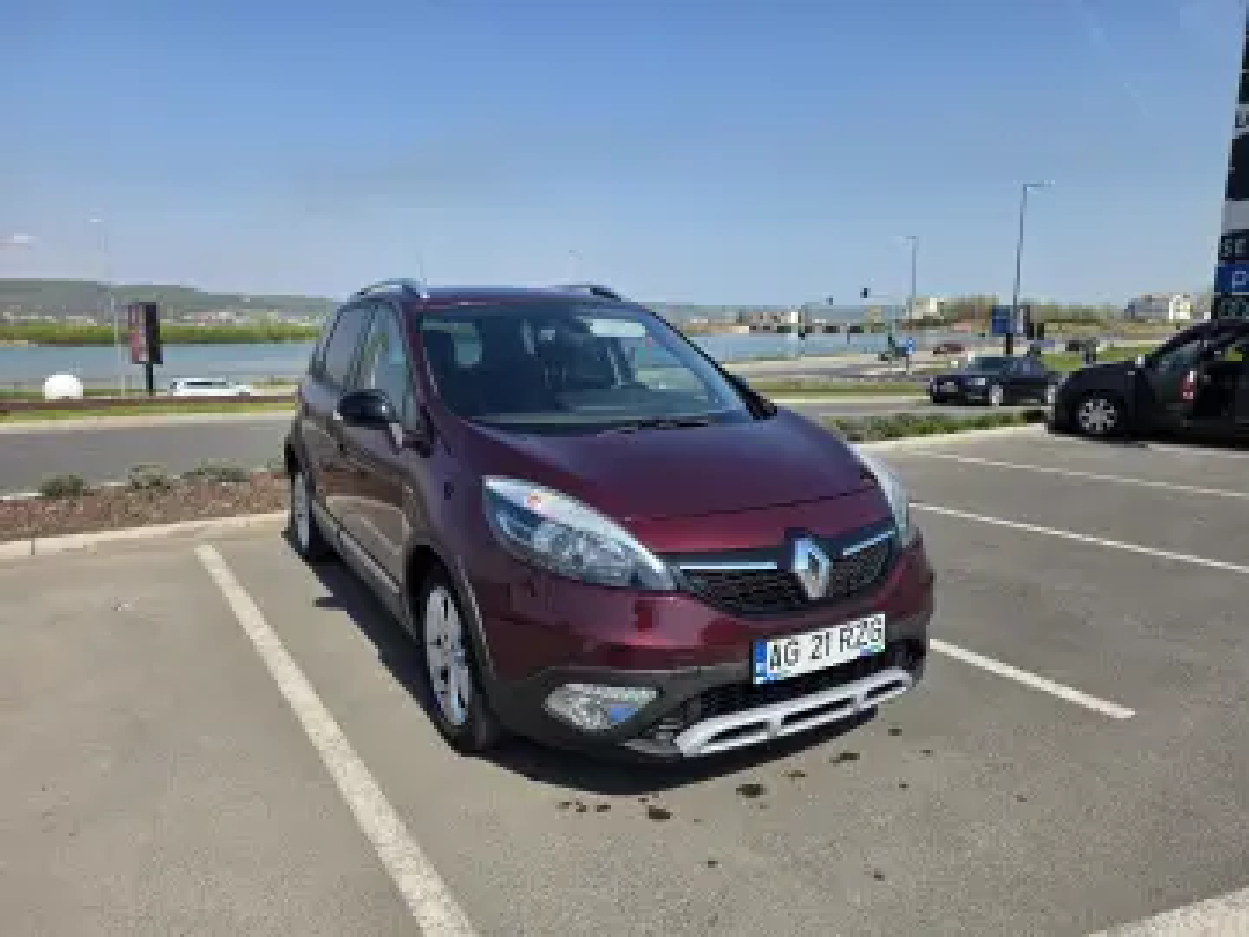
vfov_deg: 58.9
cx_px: 624
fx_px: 830
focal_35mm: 23
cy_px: 468
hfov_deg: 73.9
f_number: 1.7
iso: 80
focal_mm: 6.25
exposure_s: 1/5958
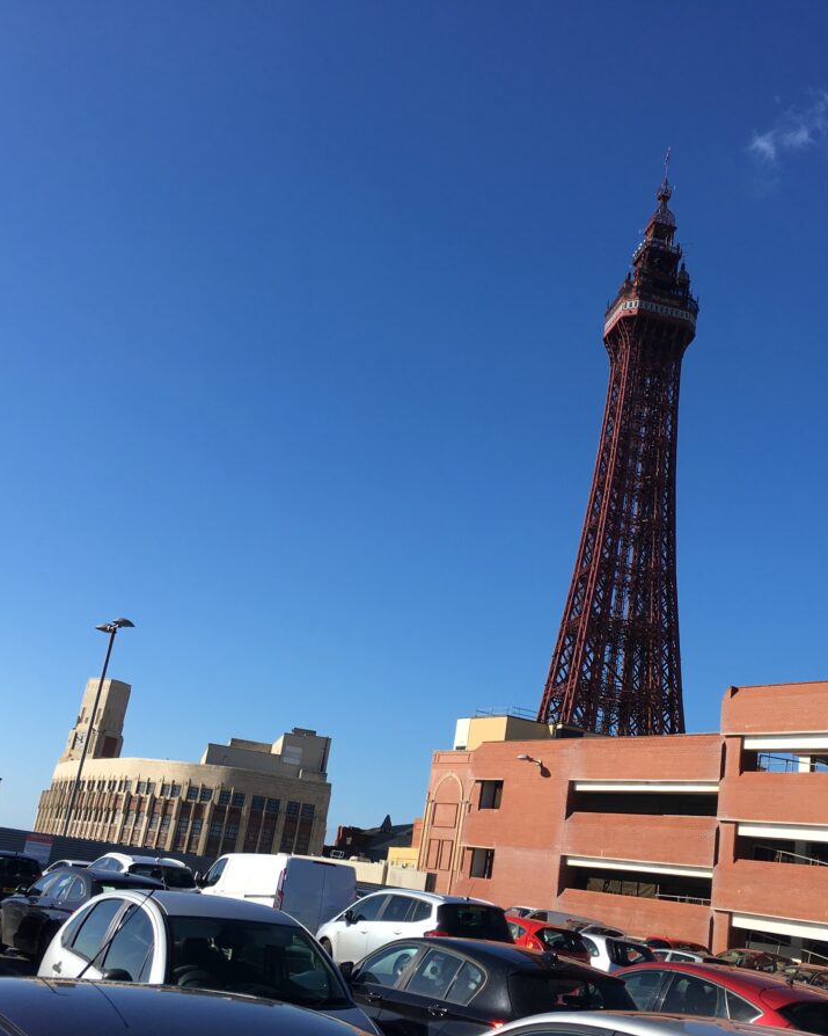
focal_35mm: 38
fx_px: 1164
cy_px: 519
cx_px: 485
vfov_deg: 47.9
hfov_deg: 39.0
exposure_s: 1/1748
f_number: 2.2
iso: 25
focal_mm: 4.15
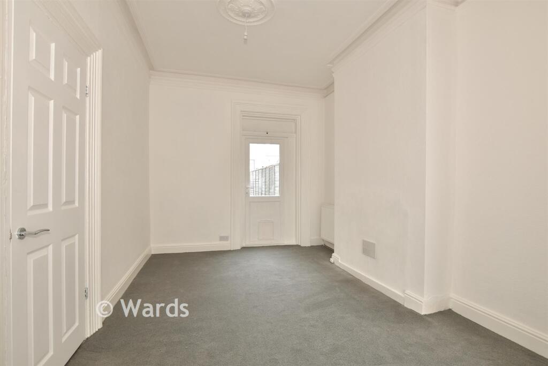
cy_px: 183
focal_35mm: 15
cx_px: 274
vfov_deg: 77.3
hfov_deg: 100.4
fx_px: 228
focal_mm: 10
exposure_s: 1/2
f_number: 8
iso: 250
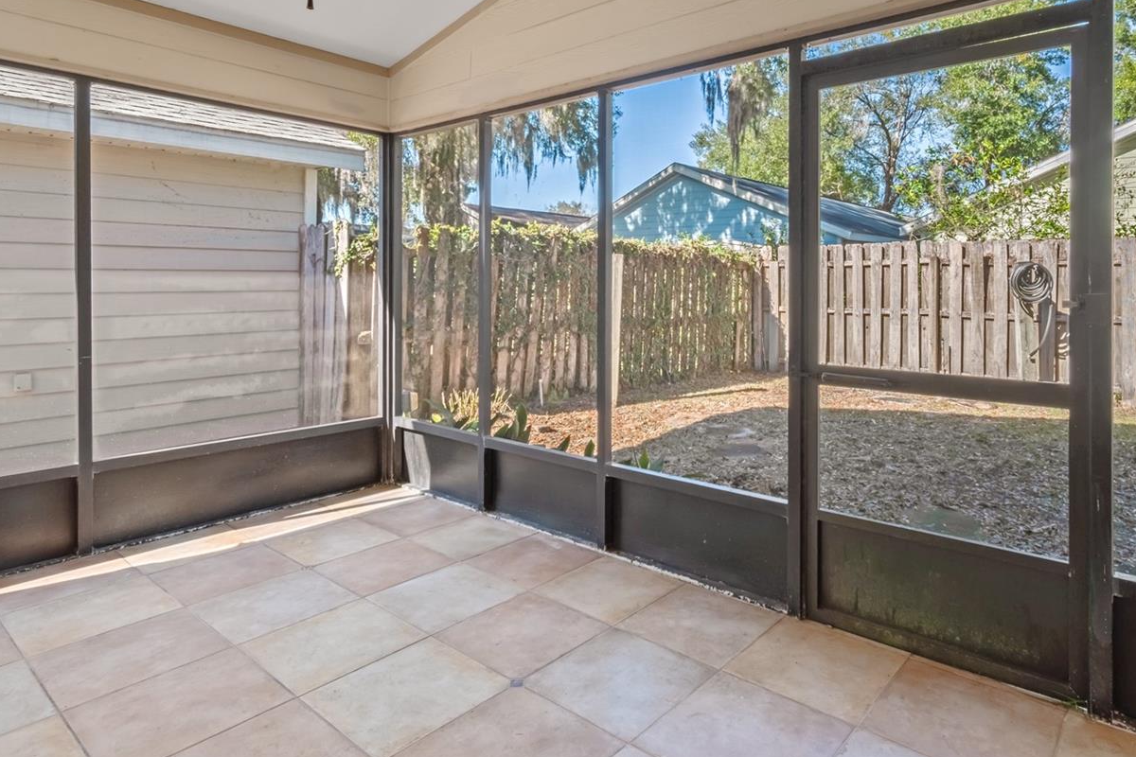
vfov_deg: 61.1
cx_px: 646
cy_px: 283
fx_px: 631
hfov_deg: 83.5
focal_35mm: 20
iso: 100
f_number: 9
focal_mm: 10
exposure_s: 1/13
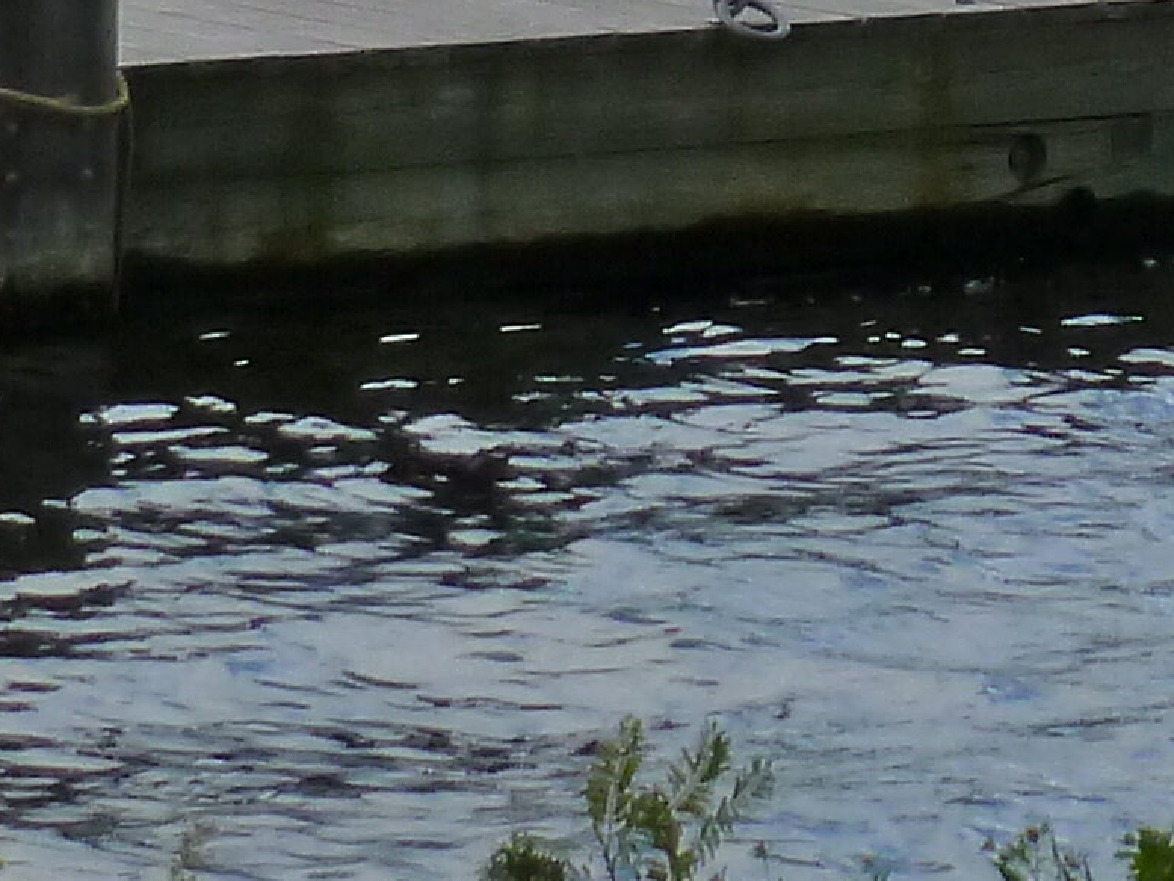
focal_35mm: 339
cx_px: 1018
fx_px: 11499
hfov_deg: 5.8
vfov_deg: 4.3
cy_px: -883
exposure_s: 1/320
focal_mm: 10.9
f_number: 4.5
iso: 160
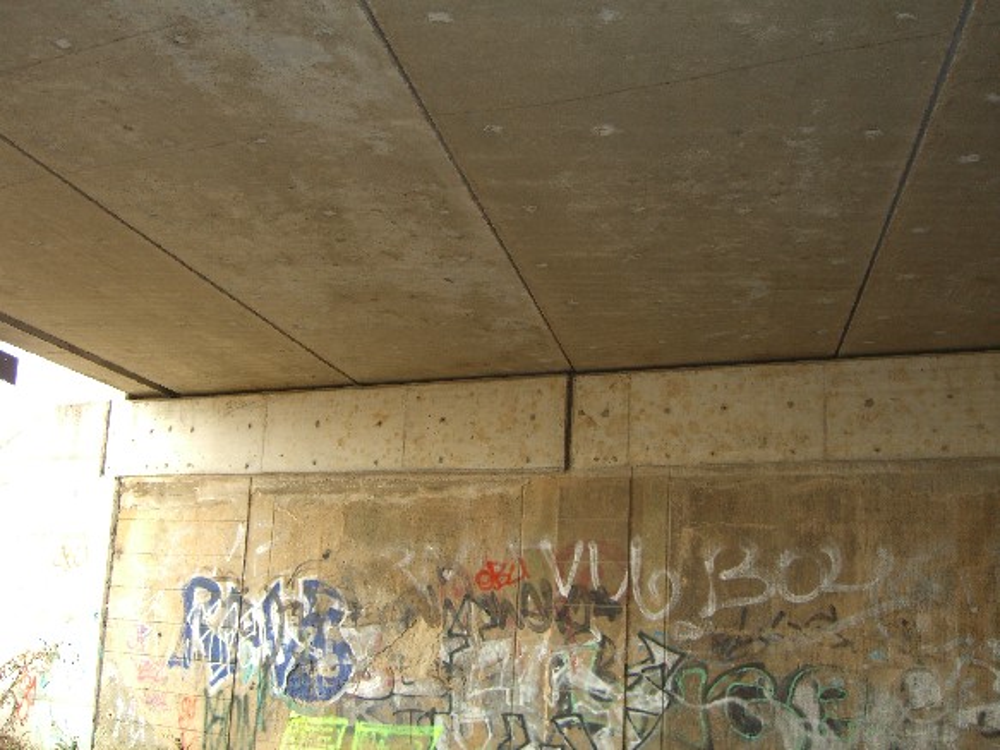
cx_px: 500
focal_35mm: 38
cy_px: 375
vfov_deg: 37.7
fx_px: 1098
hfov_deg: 49.0
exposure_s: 1/60
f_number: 2.8
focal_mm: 7.9
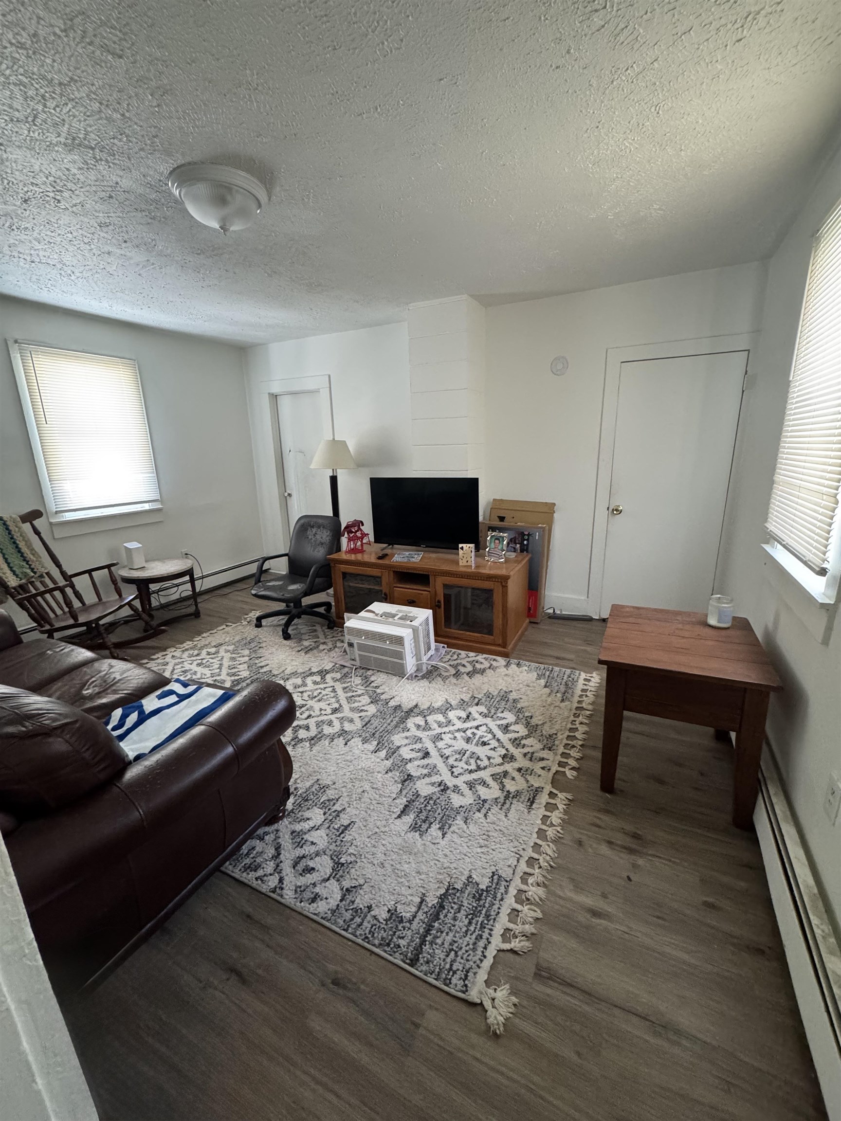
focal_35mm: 14
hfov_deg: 85.7
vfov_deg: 102.1
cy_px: 560
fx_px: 454
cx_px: 420
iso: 500
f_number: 2.2
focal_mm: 2.22
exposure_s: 1/60
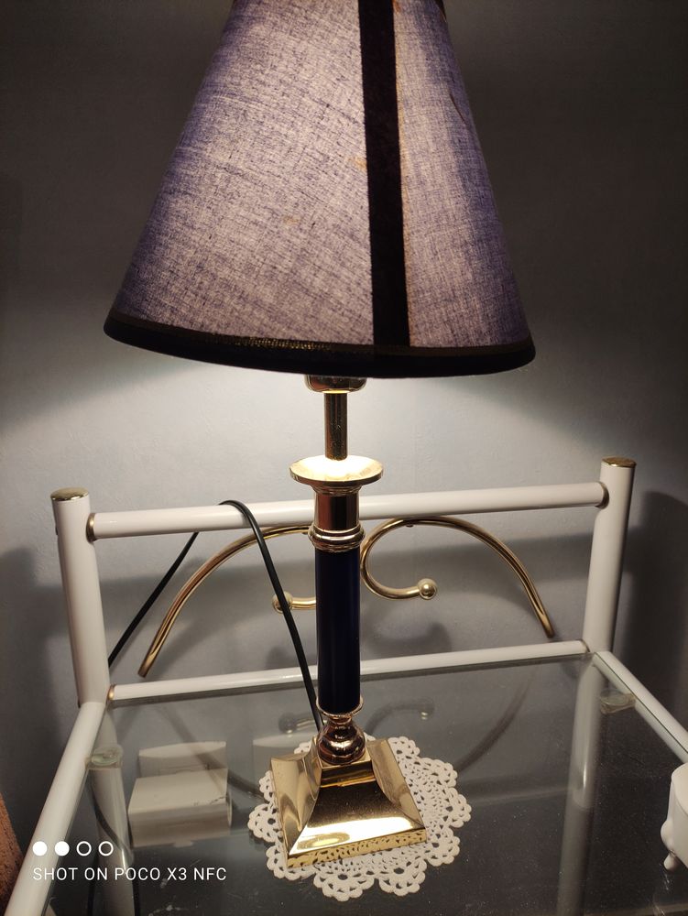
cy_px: 458
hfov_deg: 54.9
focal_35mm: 25
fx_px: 662
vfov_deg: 69.4
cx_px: 344
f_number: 1.89
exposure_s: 1/50
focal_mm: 5.43
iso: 250
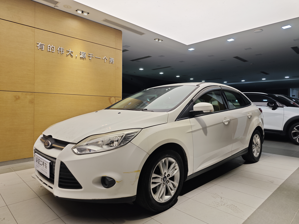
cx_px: 150
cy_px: 112
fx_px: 199
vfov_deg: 58.9
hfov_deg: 73.9
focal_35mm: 23
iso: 250
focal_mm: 8.7
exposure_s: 1/100
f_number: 1.9
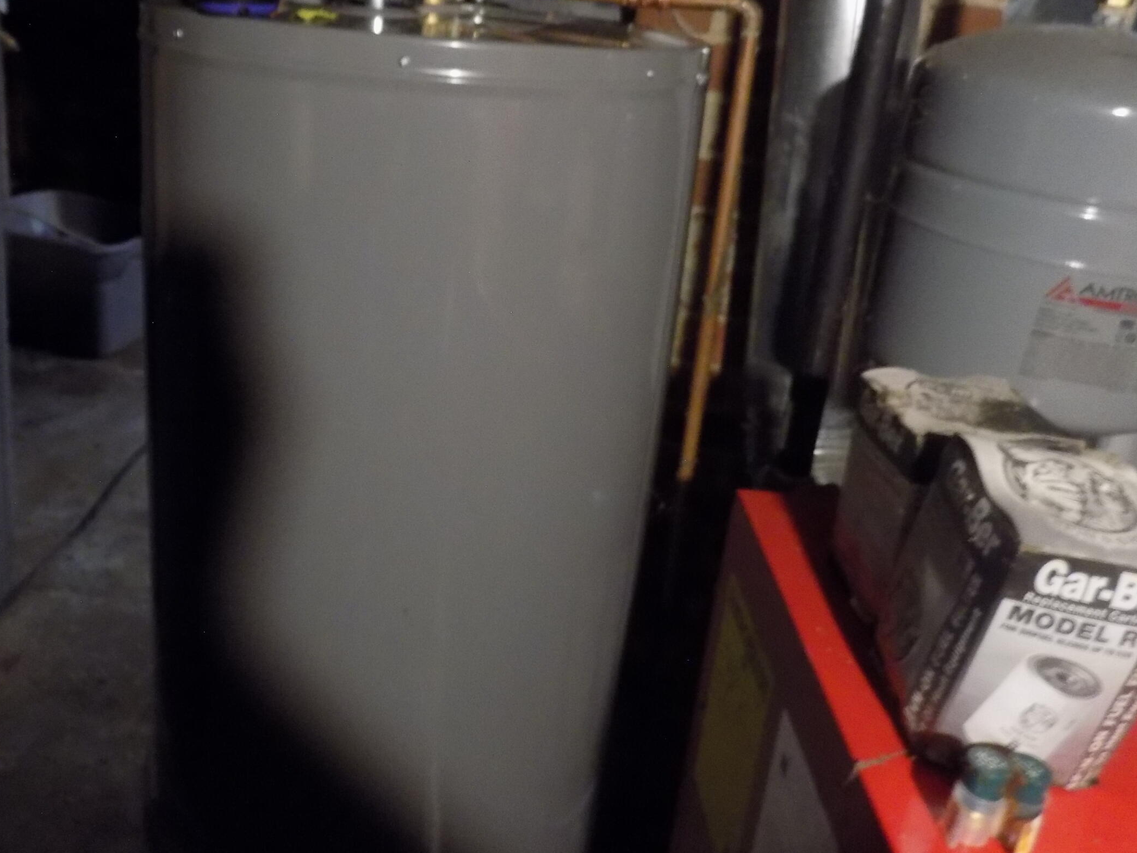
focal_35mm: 33
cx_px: 469
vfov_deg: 42.7
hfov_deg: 55.0
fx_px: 1084
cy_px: 331
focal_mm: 4
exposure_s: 1/4
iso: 400
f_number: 3.1
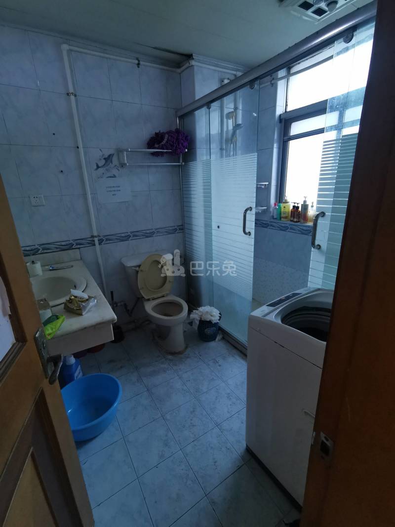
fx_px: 243
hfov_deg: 78.1
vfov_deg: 94.5
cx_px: 198
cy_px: 264
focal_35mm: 16
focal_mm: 2.35
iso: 125
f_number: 2.2
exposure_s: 1/50
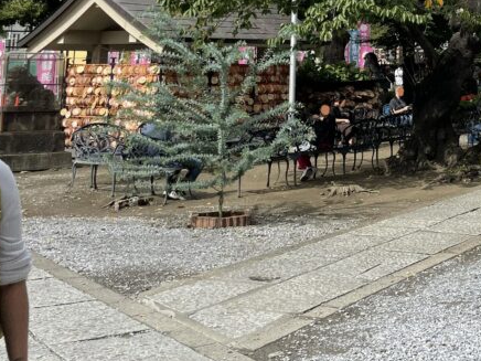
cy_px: -59
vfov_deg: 22.4
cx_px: 531
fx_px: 848
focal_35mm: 61
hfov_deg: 28.7
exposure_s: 1/4132
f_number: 1.6
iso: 32
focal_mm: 4.2
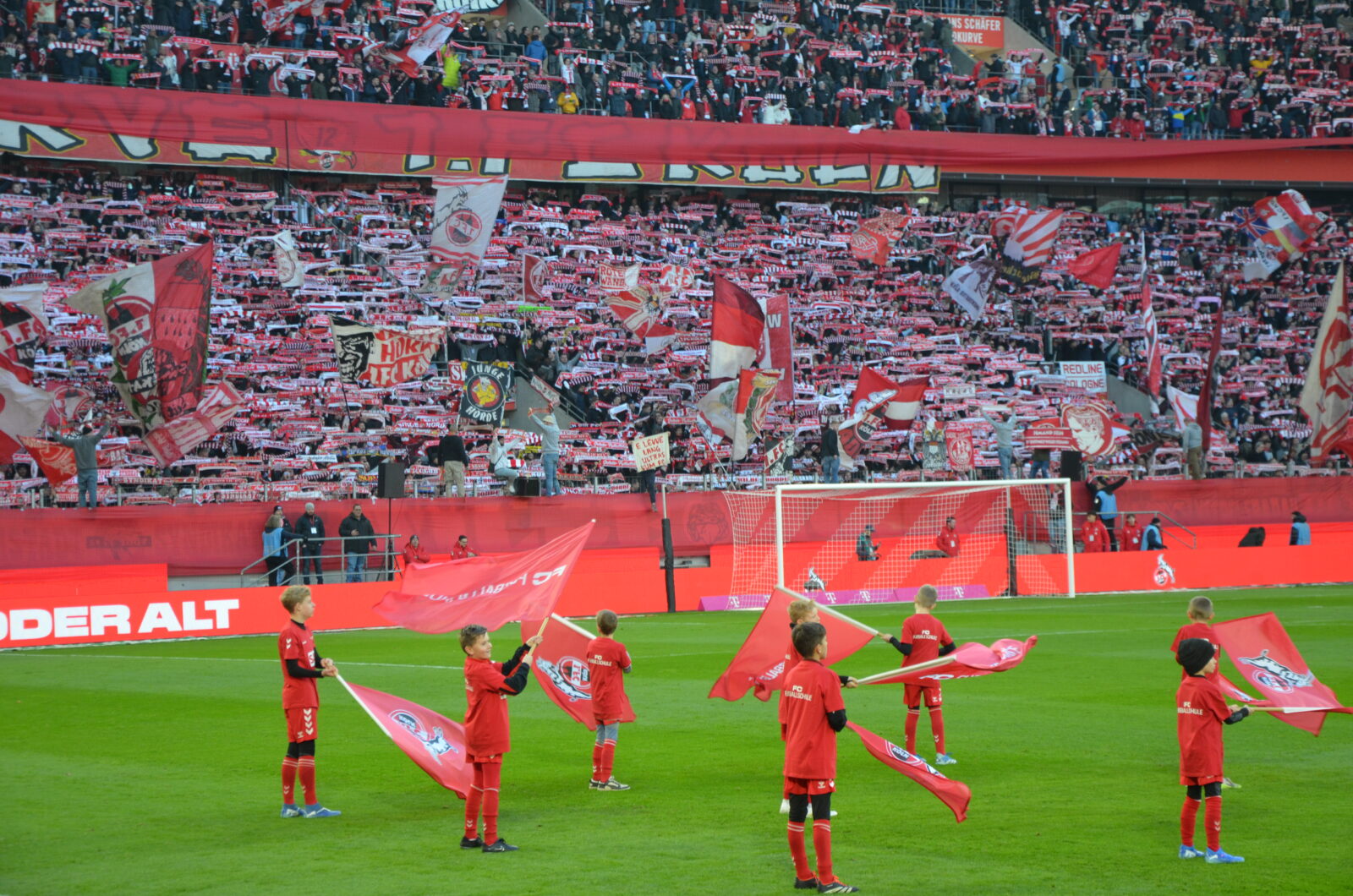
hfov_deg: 23.4
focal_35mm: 87
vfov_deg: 15.6
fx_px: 3263
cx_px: 676
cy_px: 448
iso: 640
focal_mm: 58
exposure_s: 1/250
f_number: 5
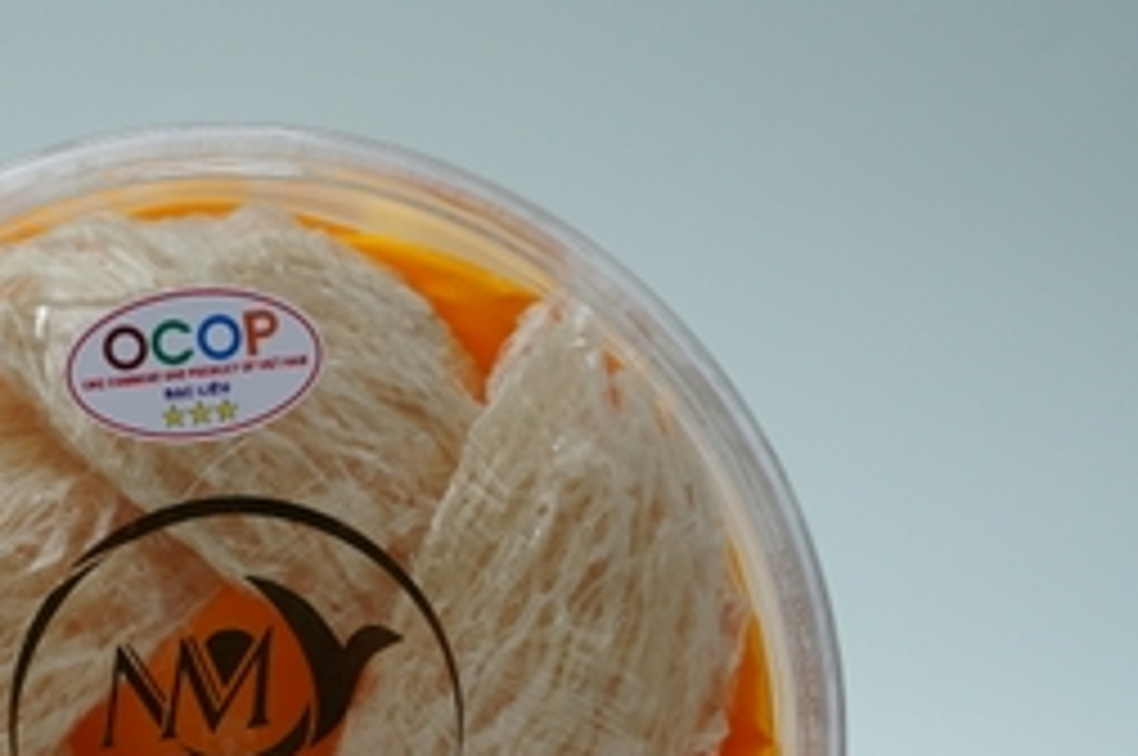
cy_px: 691
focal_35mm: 89
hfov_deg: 22.7
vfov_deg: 15.1
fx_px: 2810
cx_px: 283
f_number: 8
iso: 640
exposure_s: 1/100
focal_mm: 47
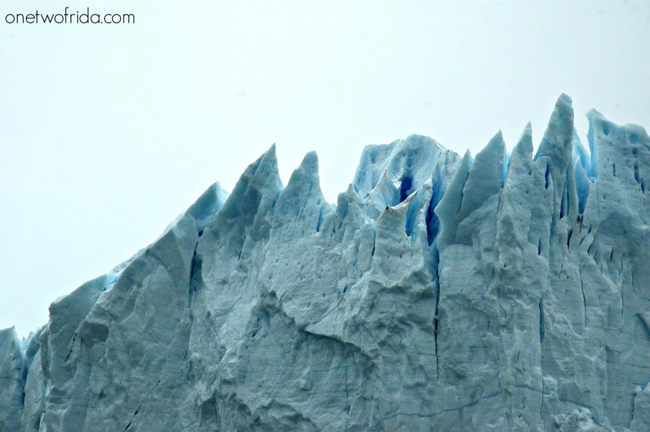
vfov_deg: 13.0
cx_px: 325
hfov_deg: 19.5
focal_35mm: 105
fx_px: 1894
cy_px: 216
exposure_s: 1/320
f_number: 9
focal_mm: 70
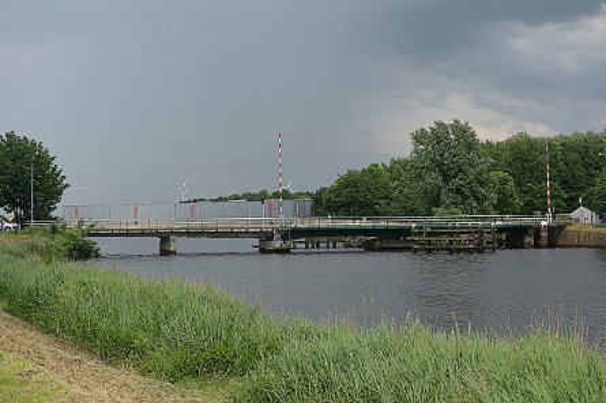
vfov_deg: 17.7
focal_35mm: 77
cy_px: 202
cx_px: 303
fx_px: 1295
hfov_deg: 26.3
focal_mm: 50
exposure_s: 1/250
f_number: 6.3
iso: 100
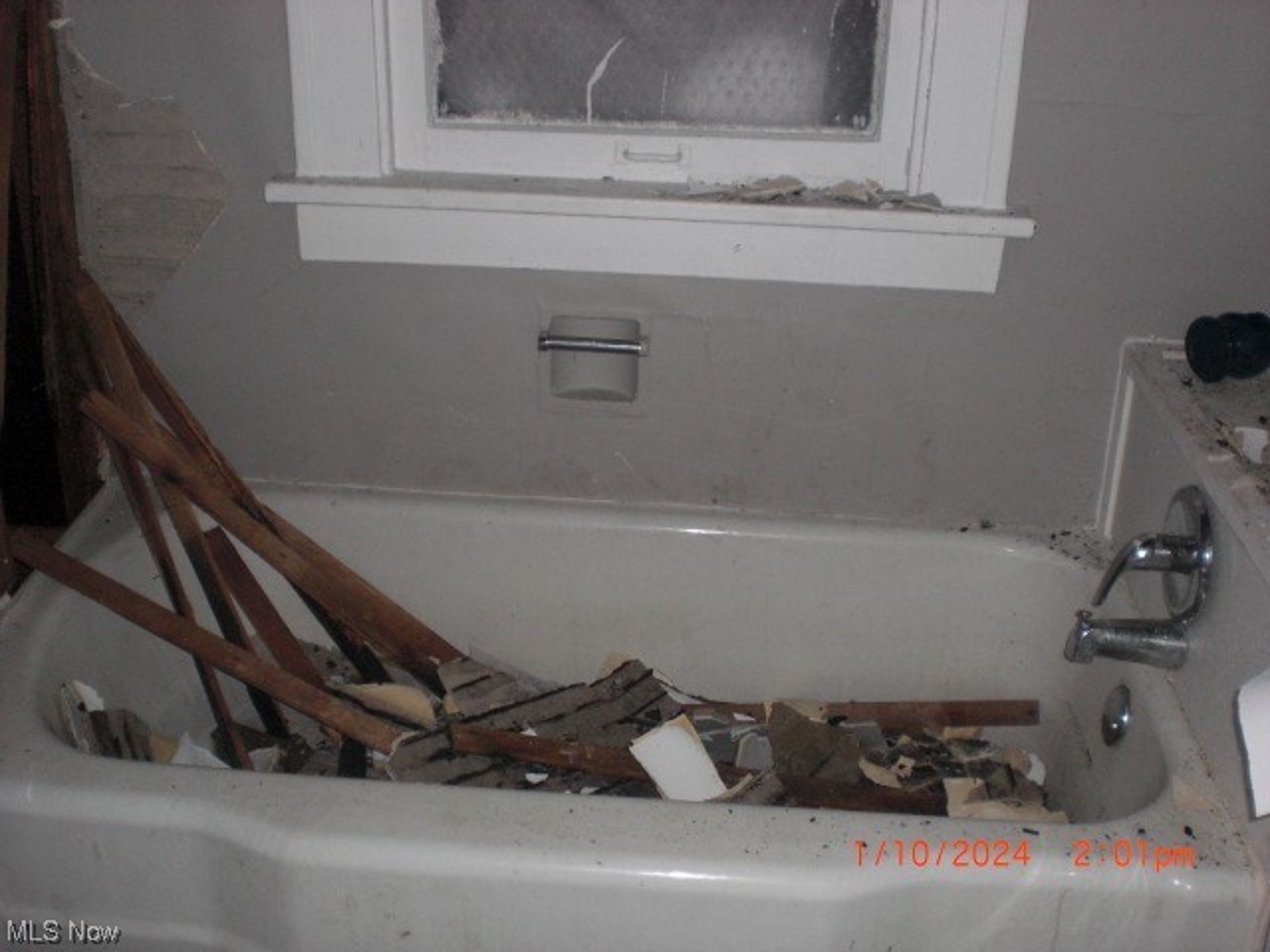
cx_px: 635
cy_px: 476
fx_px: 1394
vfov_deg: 37.7
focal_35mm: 38
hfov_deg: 49.0
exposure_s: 1/60
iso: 200
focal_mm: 6.3
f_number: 3.1
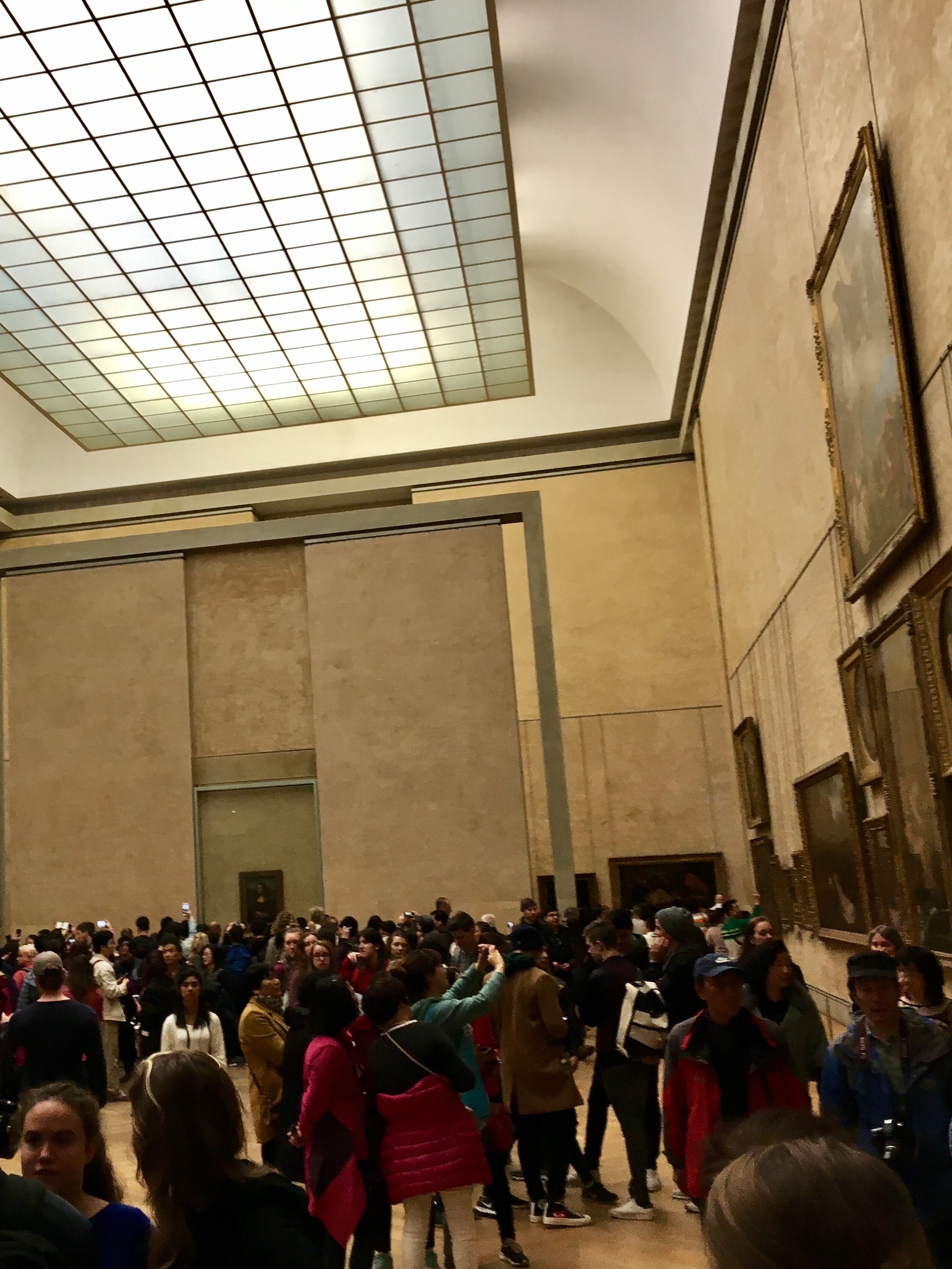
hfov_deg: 36.2
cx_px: 265
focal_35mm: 39
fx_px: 1430
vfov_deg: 47.9
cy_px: 630
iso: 32
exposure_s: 1/33
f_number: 2.2
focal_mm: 4.15
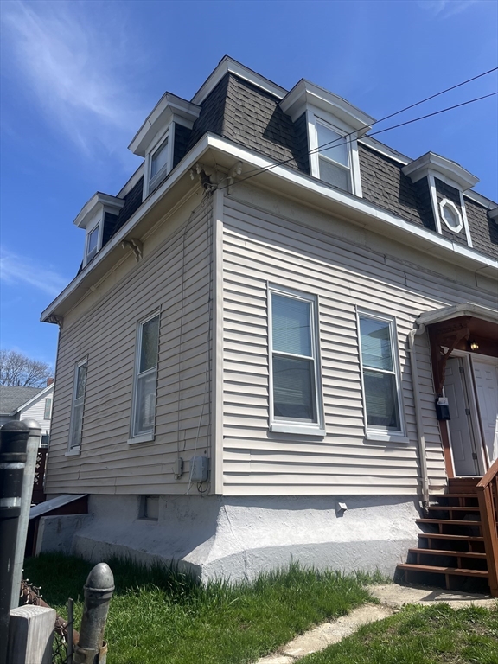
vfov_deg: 67.3
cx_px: 249
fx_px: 499
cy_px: 332
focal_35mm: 26
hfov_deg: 53.1
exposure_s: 1/4484
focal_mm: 5.1
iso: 50
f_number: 1.6
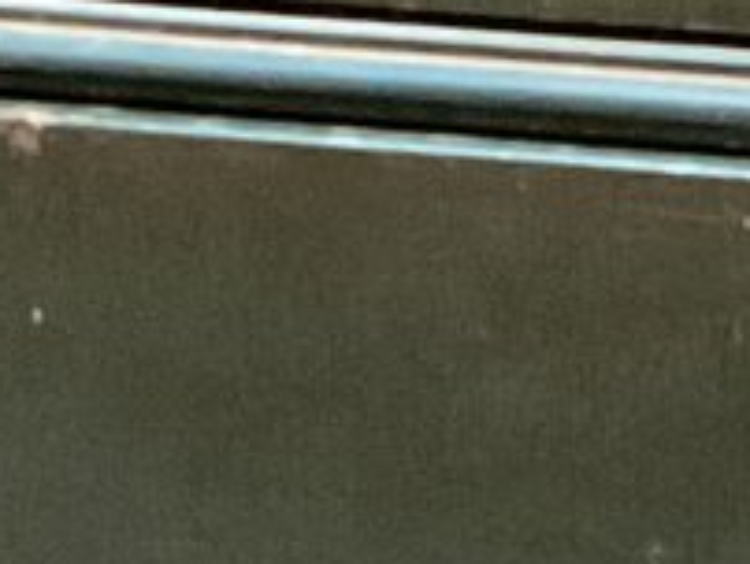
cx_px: 1038
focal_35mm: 217
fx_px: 4707
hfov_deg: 8.9
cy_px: 540
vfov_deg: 6.8
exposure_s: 1/24
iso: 640
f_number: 1.8
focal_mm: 3
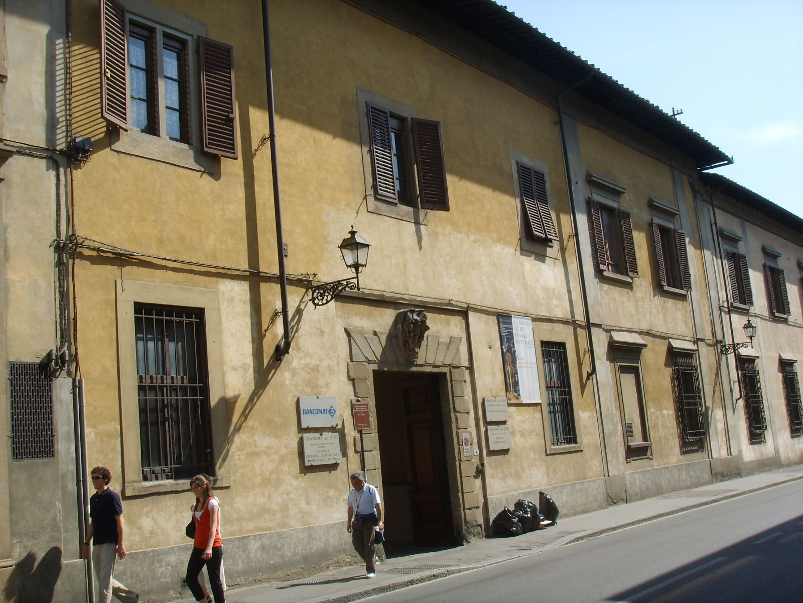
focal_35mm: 39
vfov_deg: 36.8
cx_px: 402
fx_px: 905
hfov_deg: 47.9
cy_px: 302
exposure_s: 1/180
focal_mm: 6.6
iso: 50
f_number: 6.3
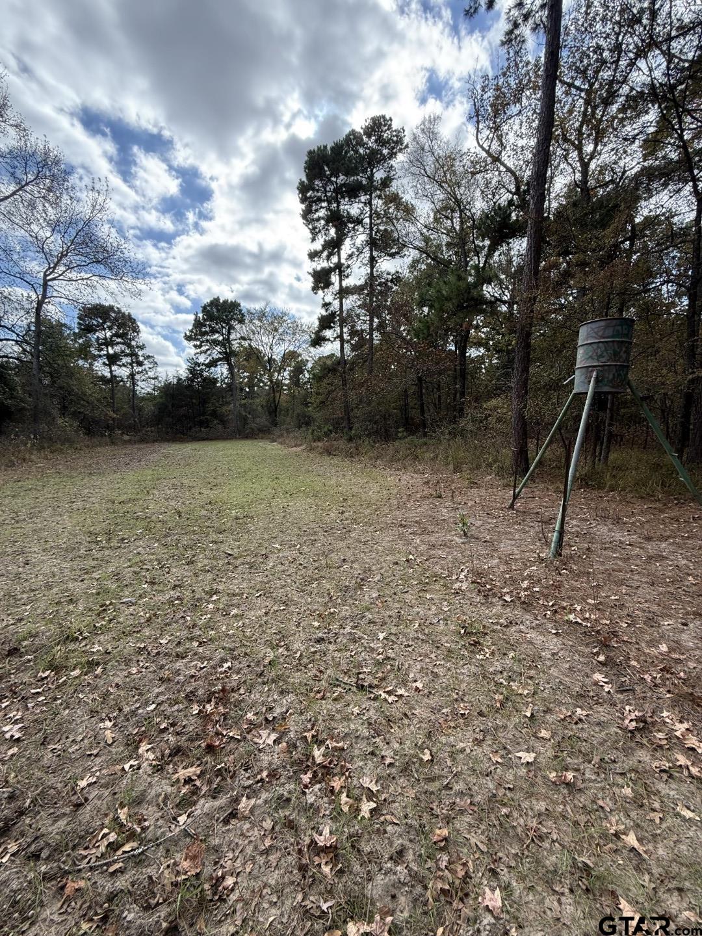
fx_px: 379
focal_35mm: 14
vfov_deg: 102.1
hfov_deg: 85.7
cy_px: 468
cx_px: 351
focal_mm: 2.22
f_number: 2.2
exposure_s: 1/664
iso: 64
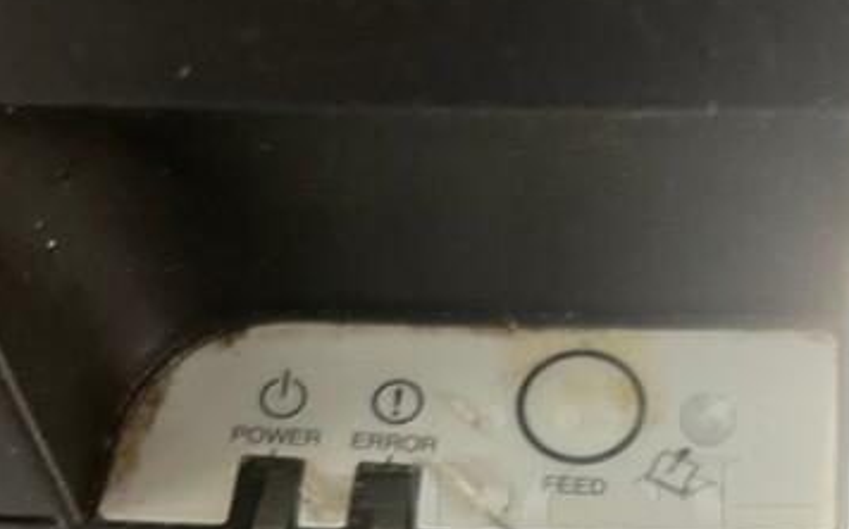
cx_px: 568
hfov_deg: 32.2
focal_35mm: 63
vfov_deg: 20.0
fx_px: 1457
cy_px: 516
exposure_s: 1/60
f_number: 1.6
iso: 250
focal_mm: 5.1
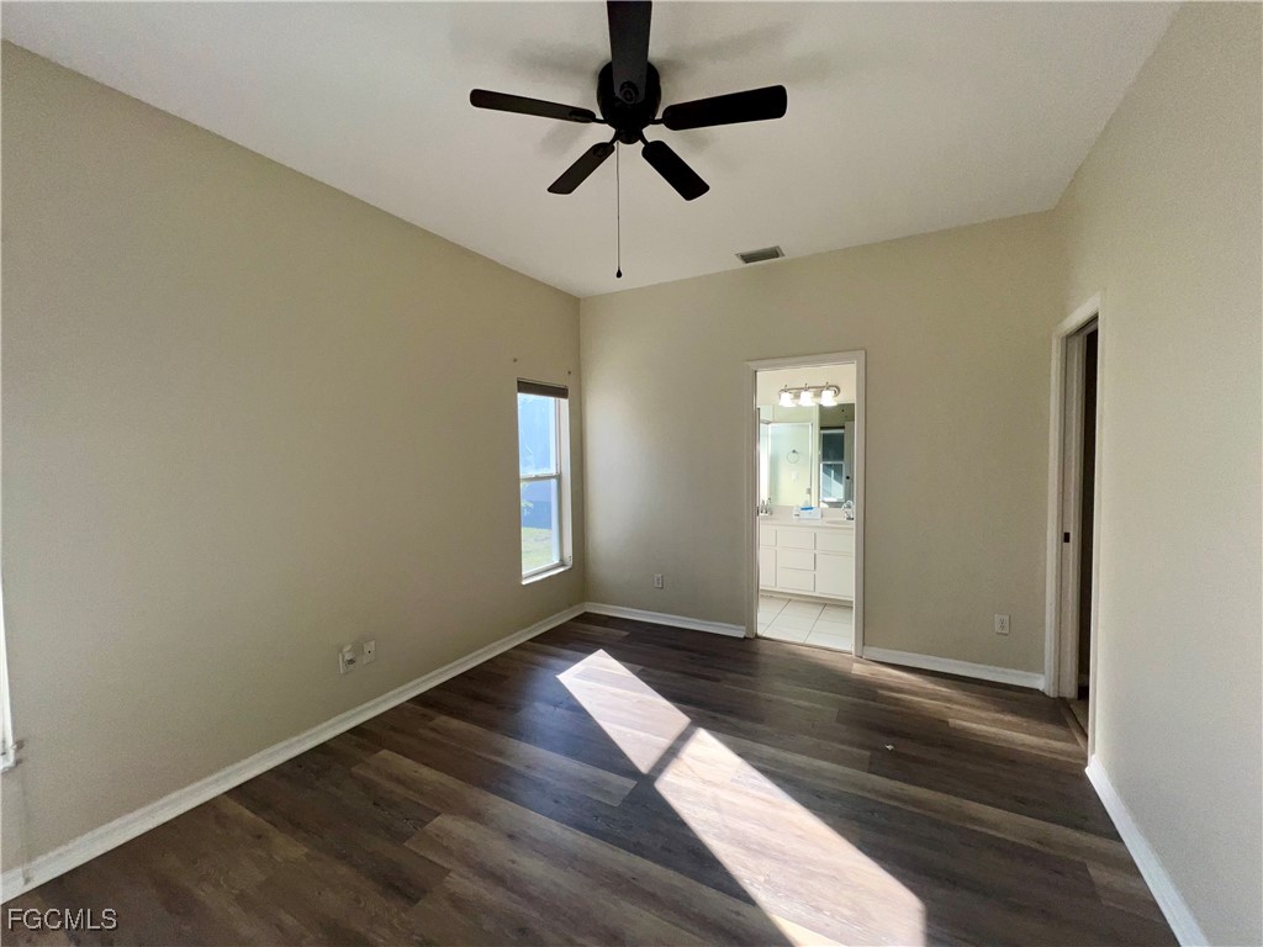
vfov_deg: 89.9
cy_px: 474
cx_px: 632
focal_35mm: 13
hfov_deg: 106.2
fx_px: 474
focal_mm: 1.57
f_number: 1.8
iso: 25
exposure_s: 1/219
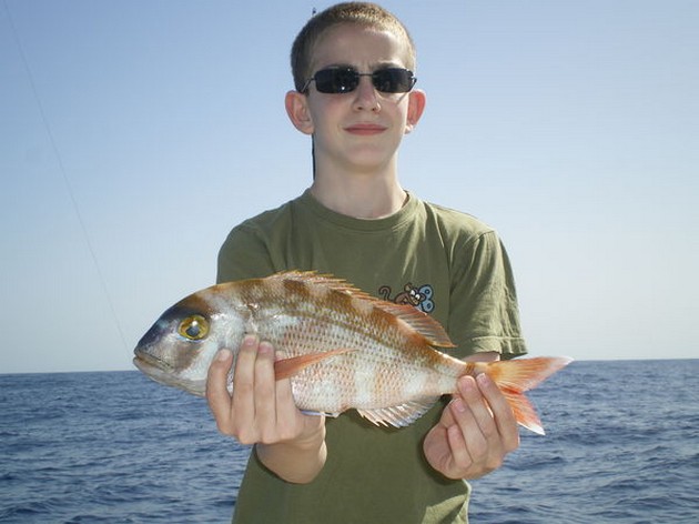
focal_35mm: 48
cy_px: 262
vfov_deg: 30.2
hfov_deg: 39.7
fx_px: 969
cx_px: 350
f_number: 5.2
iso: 50
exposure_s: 1/400
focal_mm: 8.4
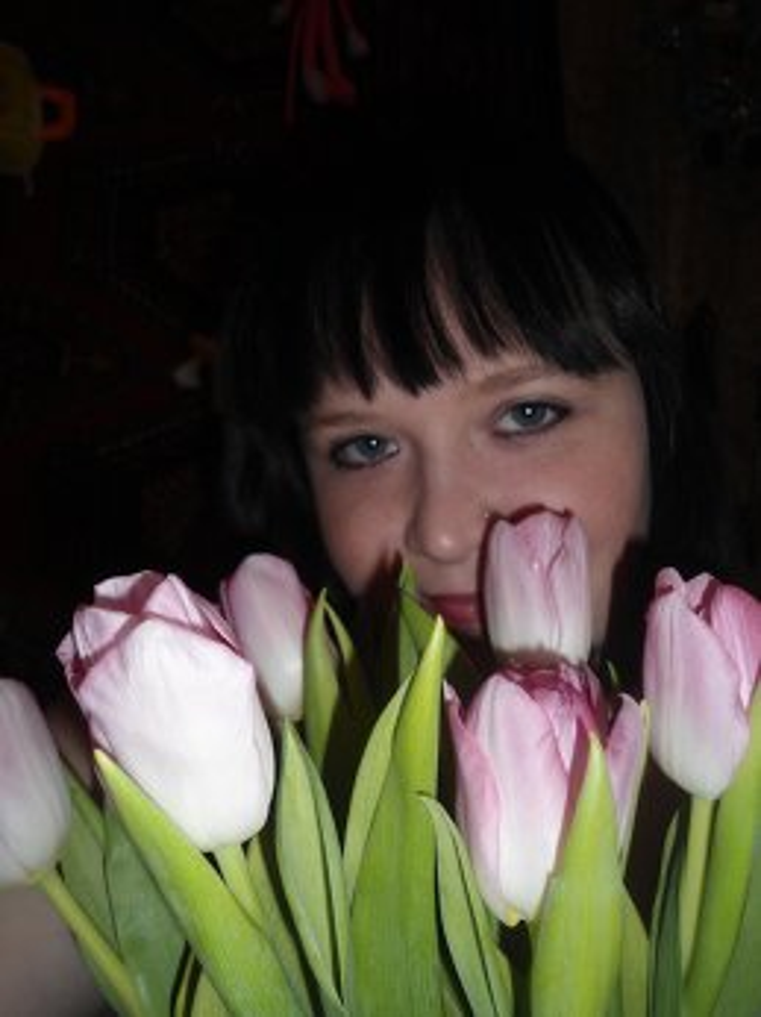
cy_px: 508
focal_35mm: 26
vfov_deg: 67.3
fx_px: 763
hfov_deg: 53.0
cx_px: 380
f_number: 8
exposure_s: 1/30
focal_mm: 4.7
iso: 80
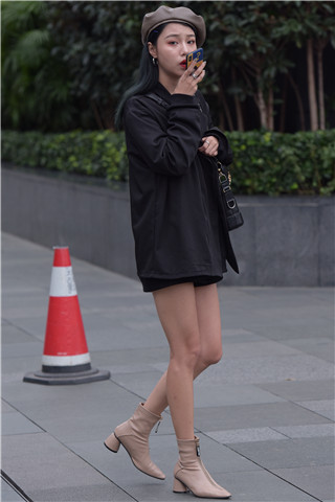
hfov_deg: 11.0
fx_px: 1745
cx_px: 168
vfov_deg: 16.4
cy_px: 251
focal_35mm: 125
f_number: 4
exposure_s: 1/640
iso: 640
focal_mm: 125
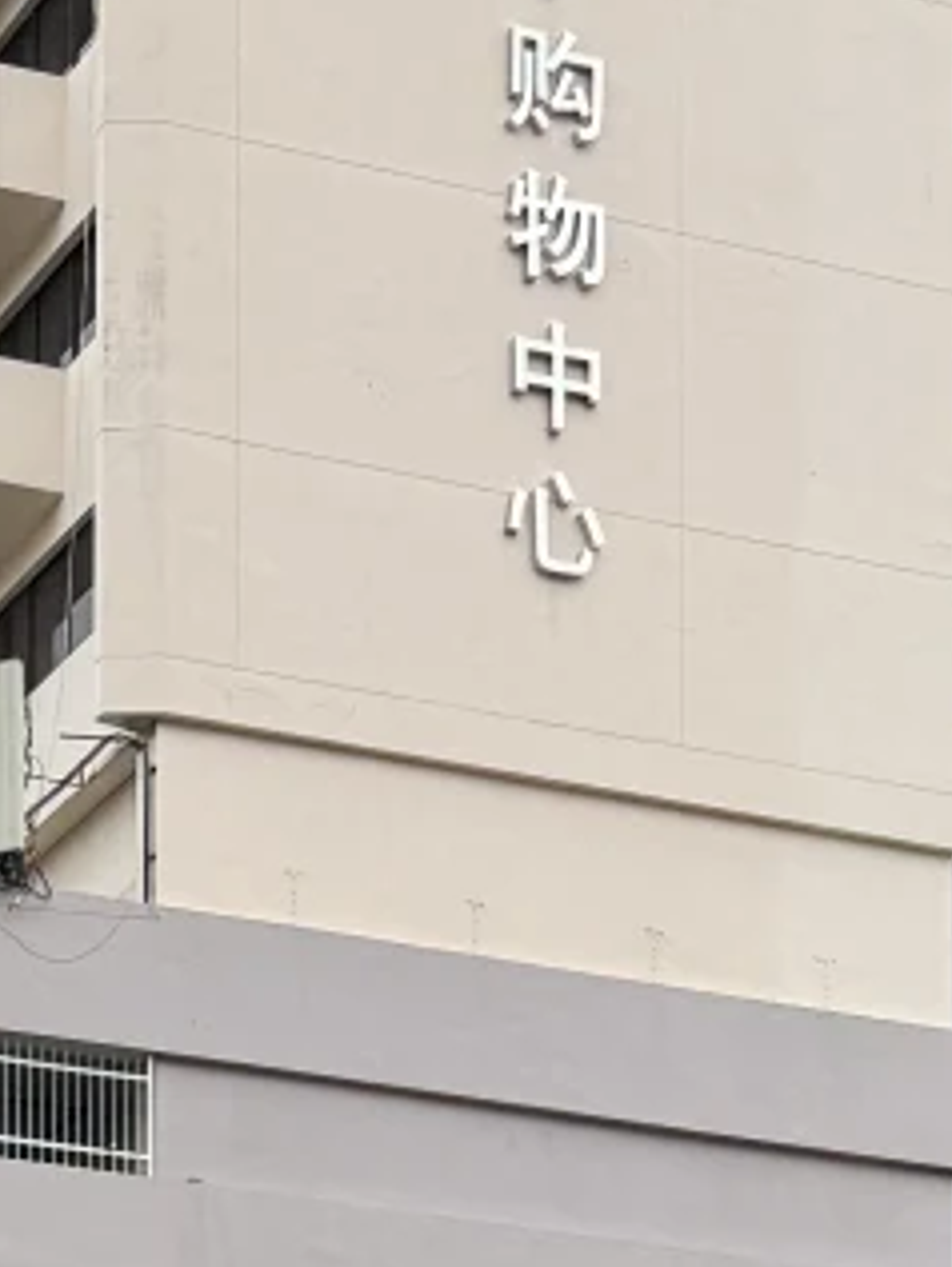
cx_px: -952
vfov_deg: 14.7
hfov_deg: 12.1
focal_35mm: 109
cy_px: 2586
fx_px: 3994
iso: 80
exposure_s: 1/3953
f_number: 1.78
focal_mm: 6.76
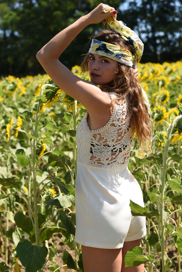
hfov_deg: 17.1
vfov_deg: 25.4
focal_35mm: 80
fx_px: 607
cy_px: 136
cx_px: 91
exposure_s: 1/400
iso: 100
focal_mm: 80
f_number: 5
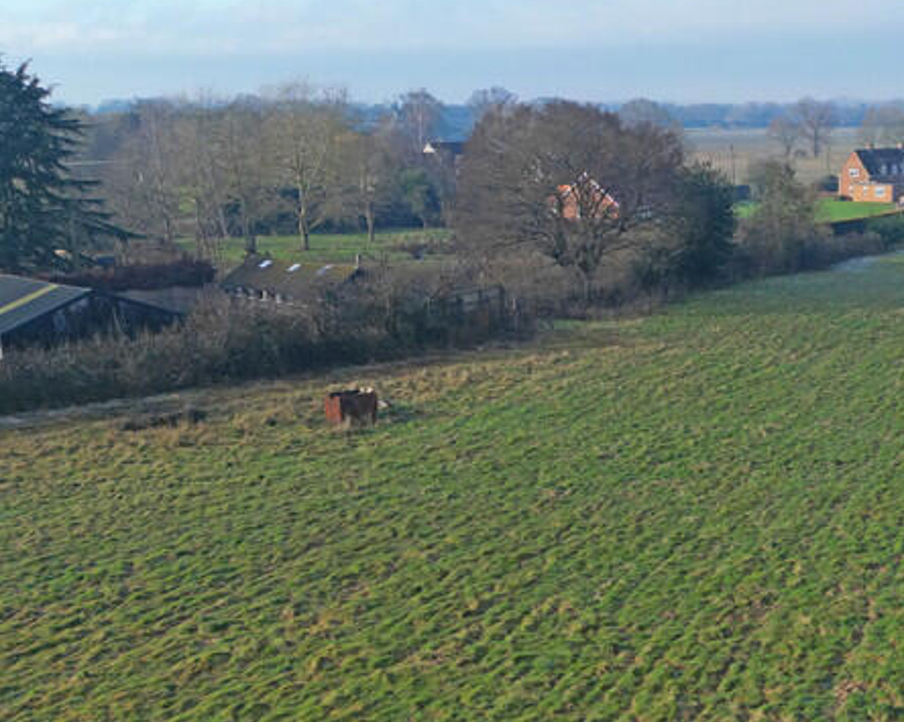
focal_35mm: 54
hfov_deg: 33.0
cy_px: 478
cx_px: 814
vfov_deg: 27.9
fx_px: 1444
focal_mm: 6.72
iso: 120
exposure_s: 1/1600
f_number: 1.7
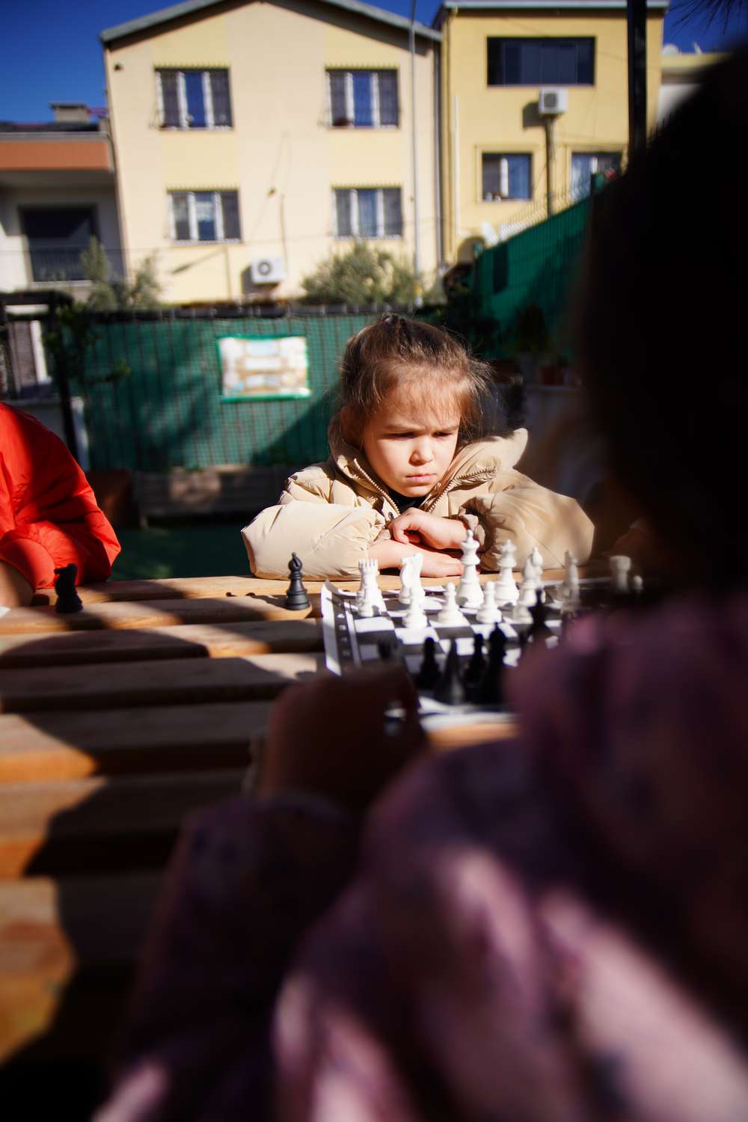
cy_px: 561
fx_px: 748
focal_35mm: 24
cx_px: 374
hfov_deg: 53.1
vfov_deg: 73.7
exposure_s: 1/5000
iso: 125
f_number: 2.8
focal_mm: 24
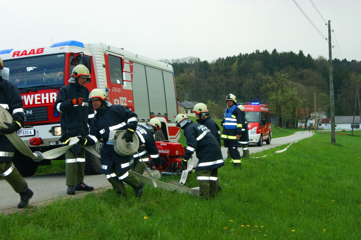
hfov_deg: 37.9
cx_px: 180
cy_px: 120
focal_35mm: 52
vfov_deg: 25.7
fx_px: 526
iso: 100
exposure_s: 1/160
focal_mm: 35
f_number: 7.1
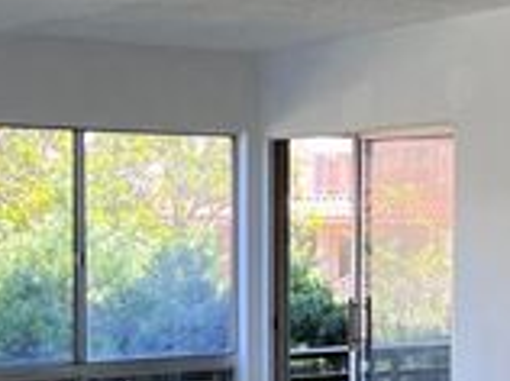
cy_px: 273
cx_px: 268
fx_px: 1442
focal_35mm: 98
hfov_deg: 20.1
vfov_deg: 15.0
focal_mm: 5.7
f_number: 1.5
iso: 50
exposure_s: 1/164
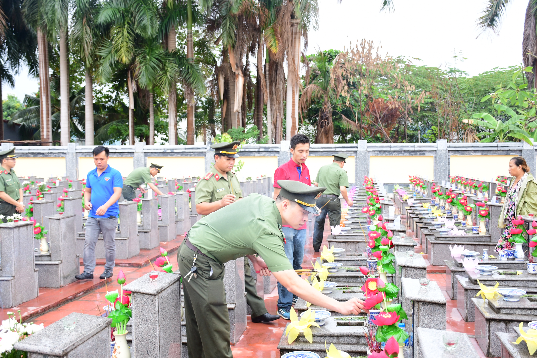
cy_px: 179
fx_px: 582
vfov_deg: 34.2
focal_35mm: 39
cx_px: 268
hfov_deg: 49.6
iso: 500
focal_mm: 26
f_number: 4
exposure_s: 1/200
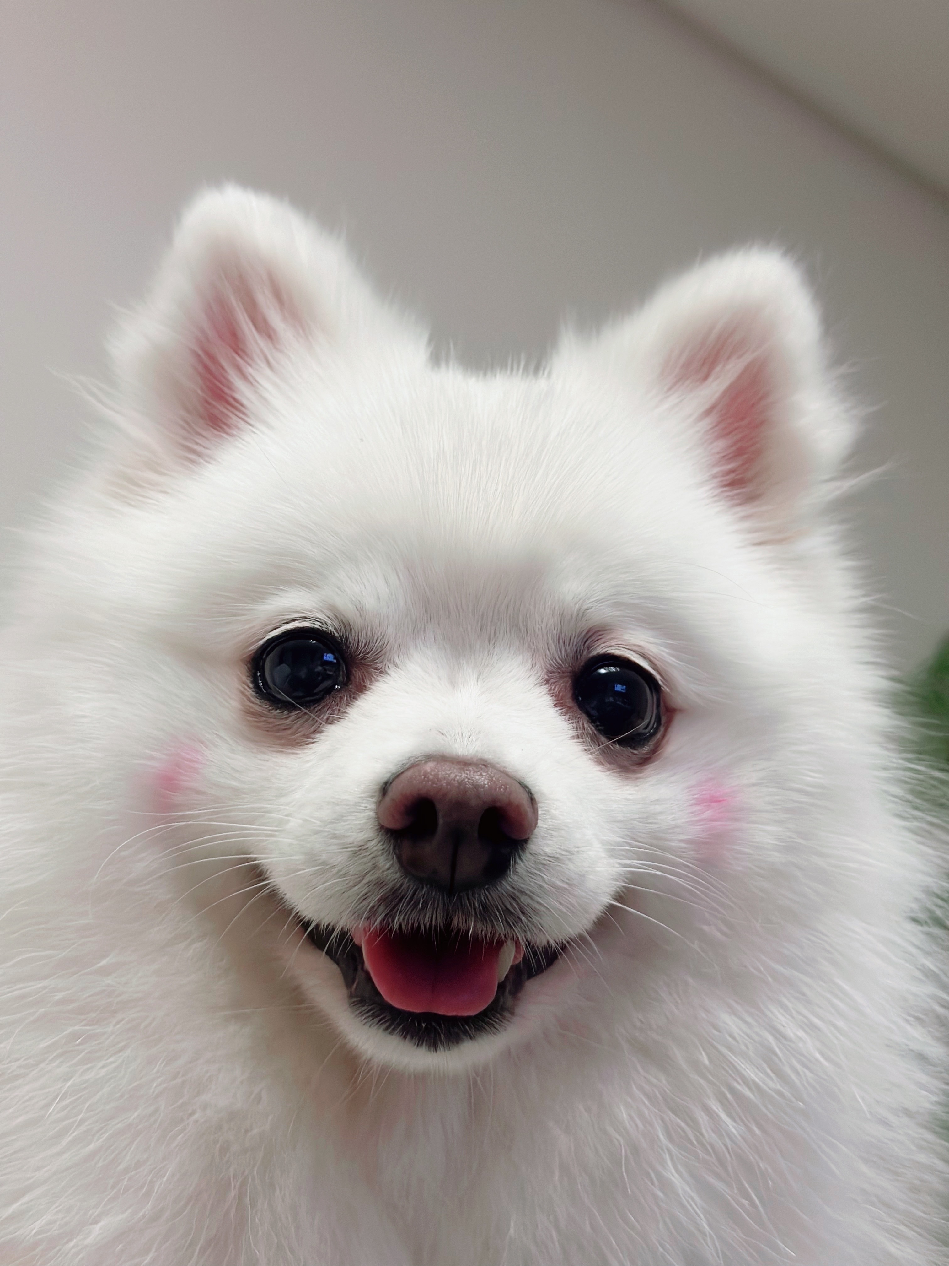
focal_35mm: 48
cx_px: 474
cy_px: 633
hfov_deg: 30.3
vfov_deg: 39.7
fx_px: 1755
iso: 250
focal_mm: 6.86
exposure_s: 1/60
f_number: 1.78
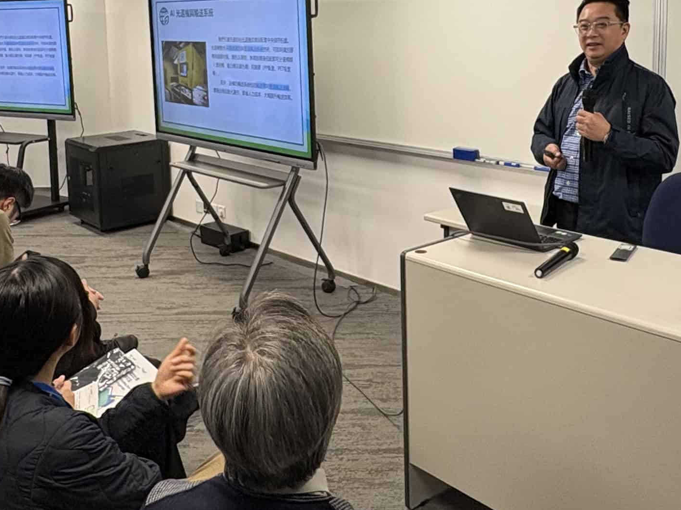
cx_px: 389
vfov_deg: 35.0
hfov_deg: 46.7
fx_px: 787
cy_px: 111
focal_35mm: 40
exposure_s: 1/90
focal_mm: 2.2
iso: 160
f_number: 2.2
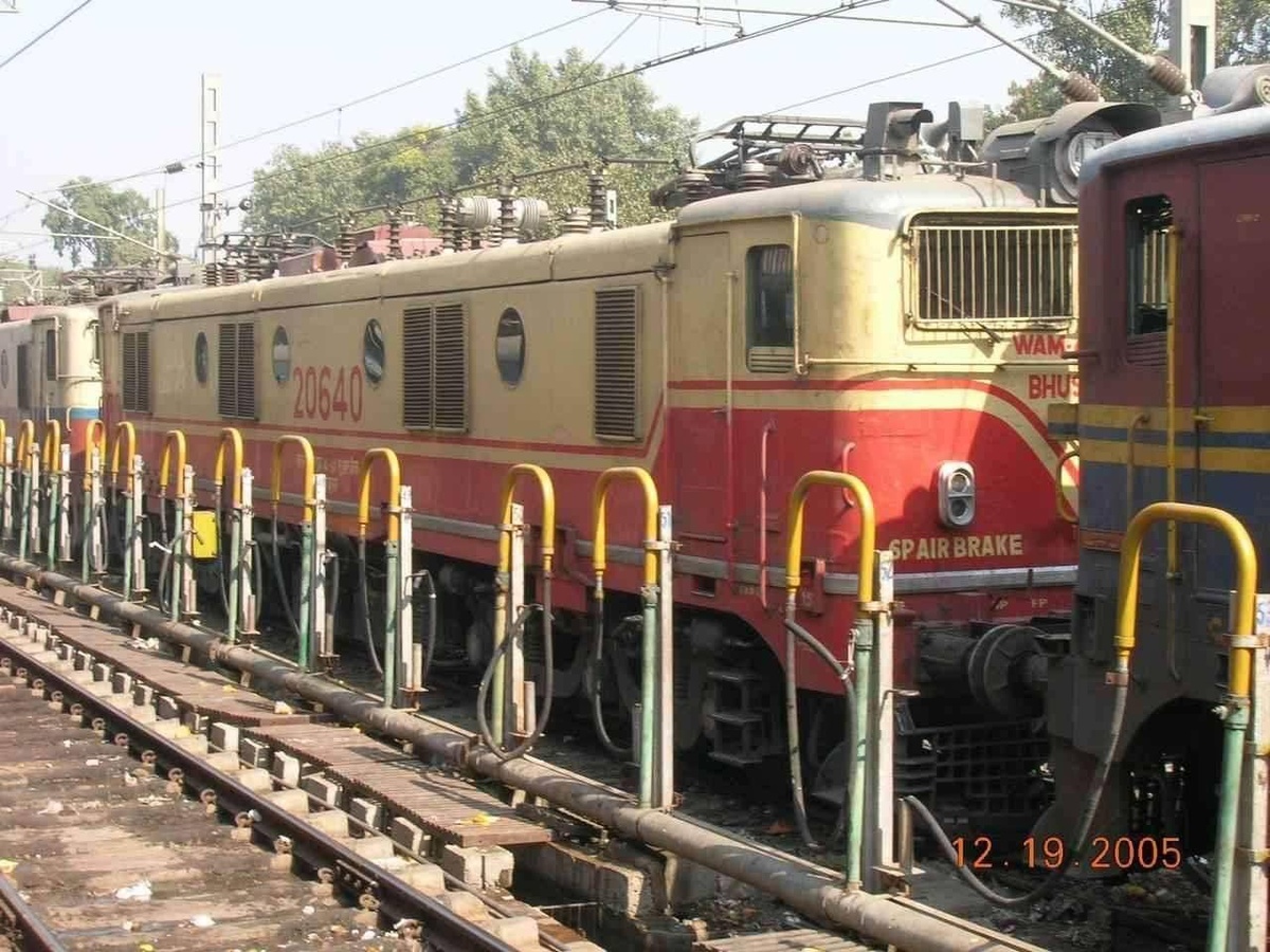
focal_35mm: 58
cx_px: 635
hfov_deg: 33.2
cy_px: 476
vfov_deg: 25.2
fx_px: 2128
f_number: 5.9
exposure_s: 1/82.1
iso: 50
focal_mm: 9.7
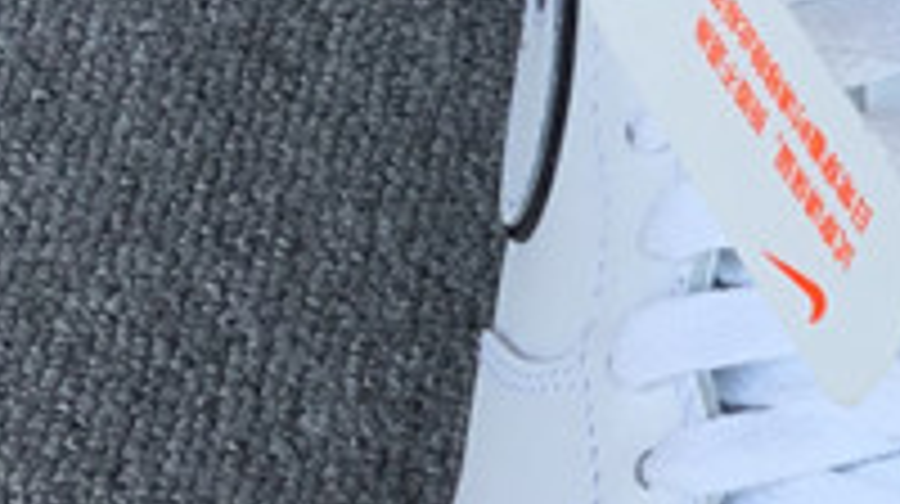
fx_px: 3624
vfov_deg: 7.9
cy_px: 376
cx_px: 1184
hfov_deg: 13.6
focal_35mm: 152
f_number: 2.4
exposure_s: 1/260
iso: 25
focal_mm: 3.3
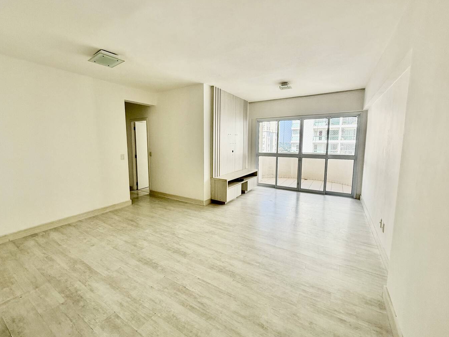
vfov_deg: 81.7
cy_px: 162
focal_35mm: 15
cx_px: 211
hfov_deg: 98.1
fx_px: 195
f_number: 2.2
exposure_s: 1/416
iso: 64
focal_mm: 2.22
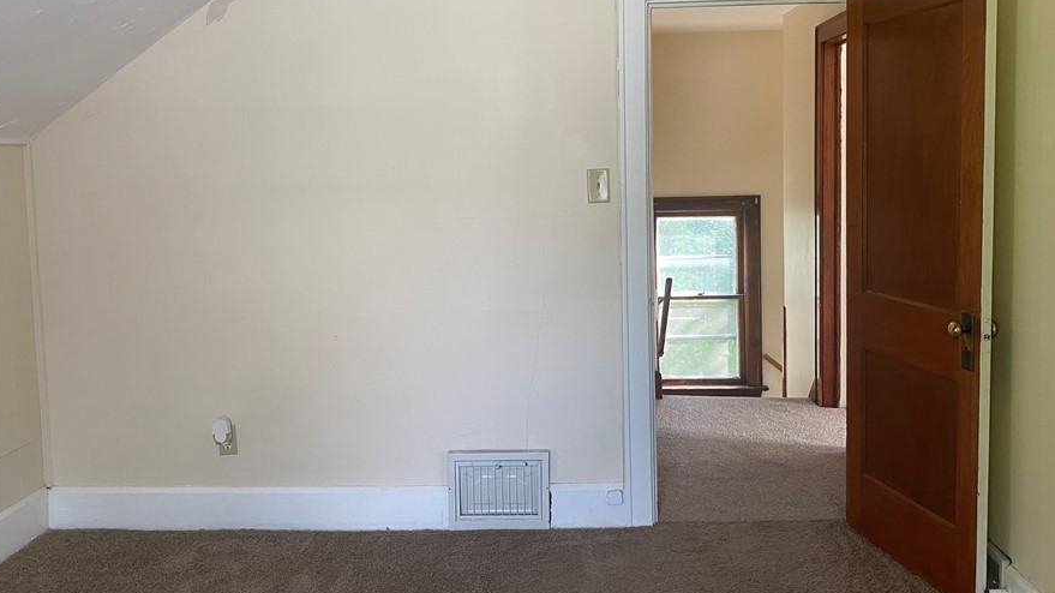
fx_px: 923
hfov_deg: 59.4
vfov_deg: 35.4
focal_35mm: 33
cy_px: 217
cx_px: 577
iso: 125
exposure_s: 1/67
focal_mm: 4.25
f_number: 1.8
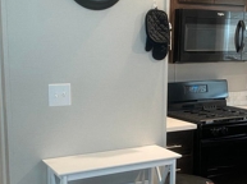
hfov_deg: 35.6
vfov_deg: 26.9
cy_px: 114
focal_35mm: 54
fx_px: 385
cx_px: 129
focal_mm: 4.25
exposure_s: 1/60
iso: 320
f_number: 1.8
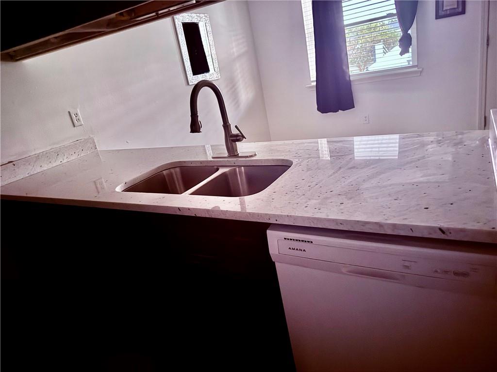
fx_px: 345
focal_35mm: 24
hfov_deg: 71.6
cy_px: 186
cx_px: 248
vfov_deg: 56.8
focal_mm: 6.76
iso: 2000
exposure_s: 1/5
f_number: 1.78
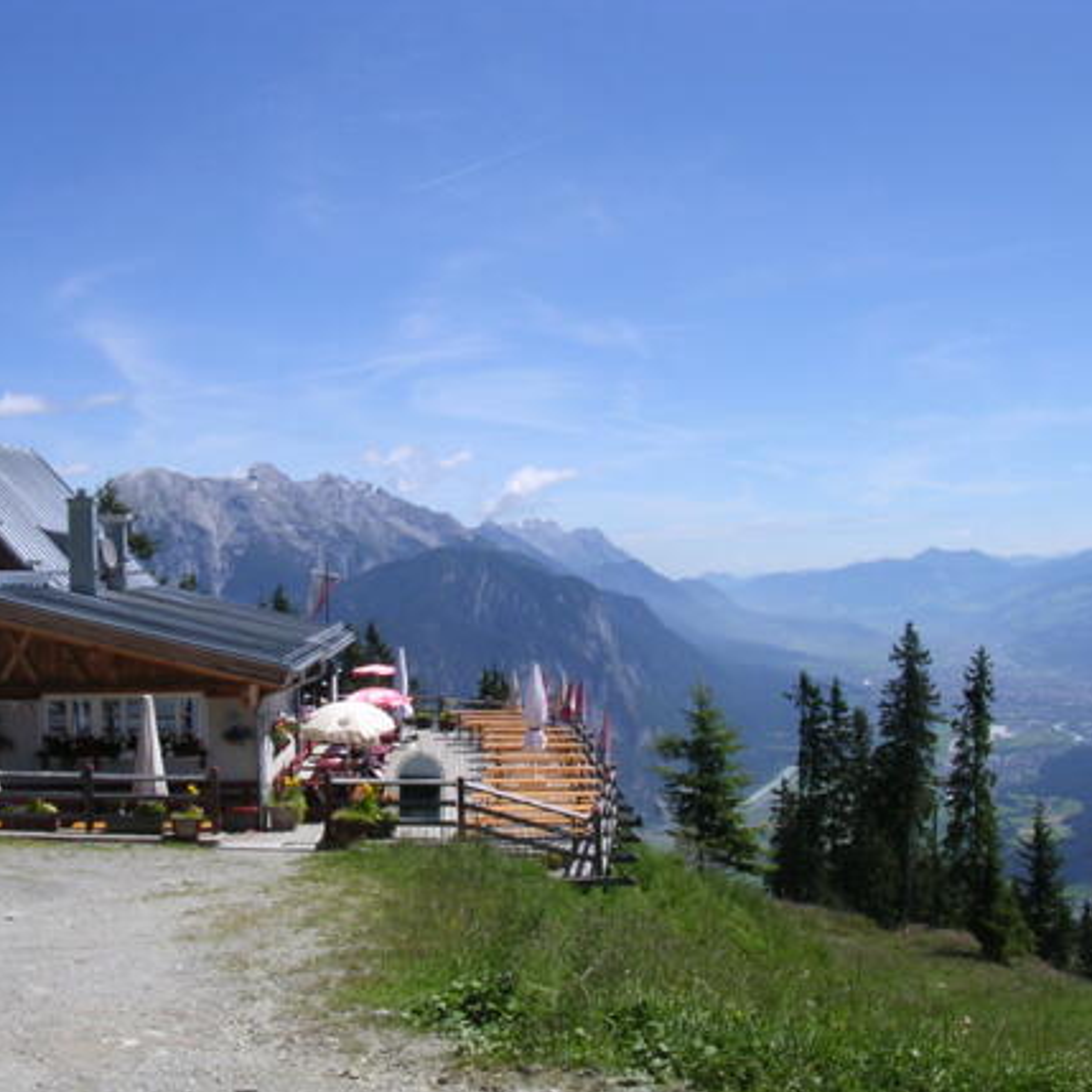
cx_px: 414
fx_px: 1642
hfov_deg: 36.6
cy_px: 552
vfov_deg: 36.8
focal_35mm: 46
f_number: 5.6
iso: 100
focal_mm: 5.8
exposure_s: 1/335
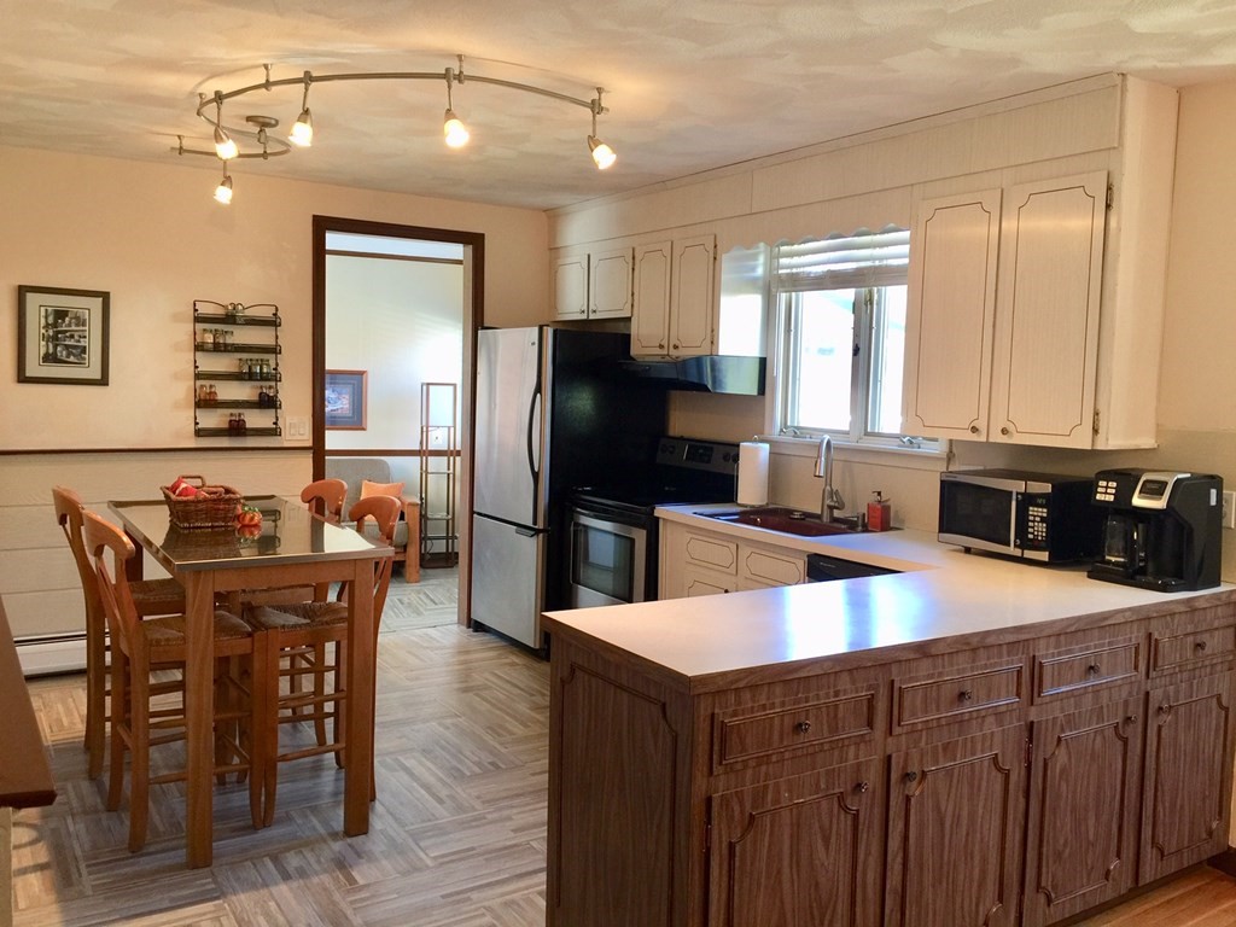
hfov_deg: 61.7
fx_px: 1035
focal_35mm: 29
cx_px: 618
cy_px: 464
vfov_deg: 48.2
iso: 32
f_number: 2.2
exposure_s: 1/15
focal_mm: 4.15
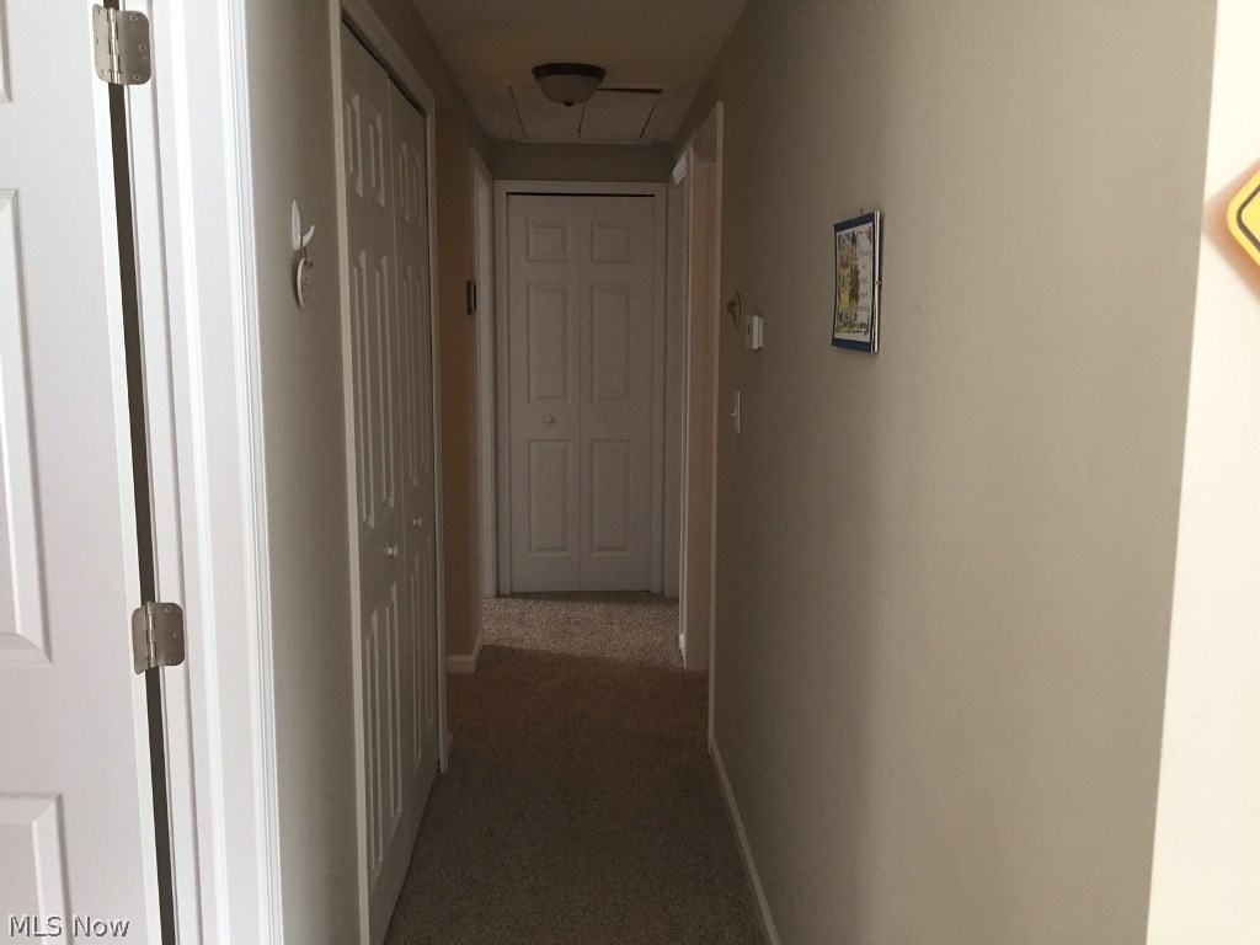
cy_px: 472
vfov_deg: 48.2
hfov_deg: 61.7
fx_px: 1056
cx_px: 630
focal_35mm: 29
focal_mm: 4.15
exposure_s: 1/30
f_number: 2.2
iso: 125
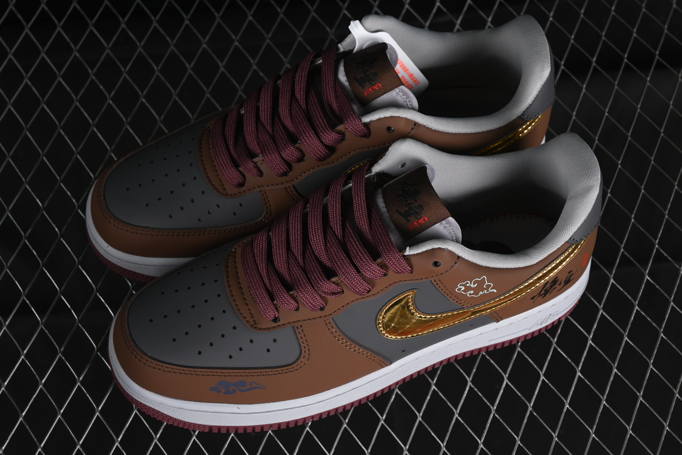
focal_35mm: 75
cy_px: 228
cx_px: 341
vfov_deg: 18.2
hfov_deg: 27.0
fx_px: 1421
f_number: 6.3
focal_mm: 50
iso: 160
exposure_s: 1/60
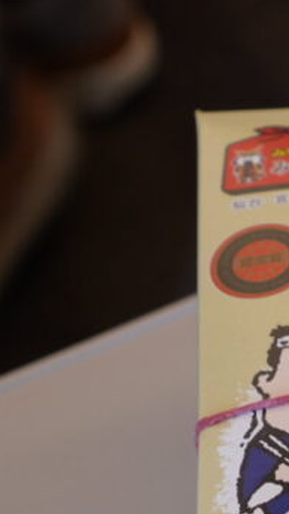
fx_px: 2229
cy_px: 441
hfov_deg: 7.0
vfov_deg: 13.1
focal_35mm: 164
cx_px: 672
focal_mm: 35
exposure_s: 1/100
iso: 640
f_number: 4.5
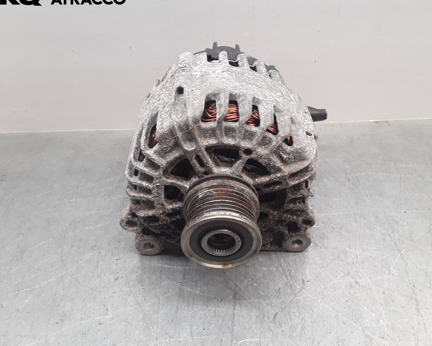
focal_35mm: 30
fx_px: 384
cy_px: 169
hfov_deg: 58.8
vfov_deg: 48.5
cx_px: 221
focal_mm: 2.91
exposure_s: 1/50
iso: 50
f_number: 1.9
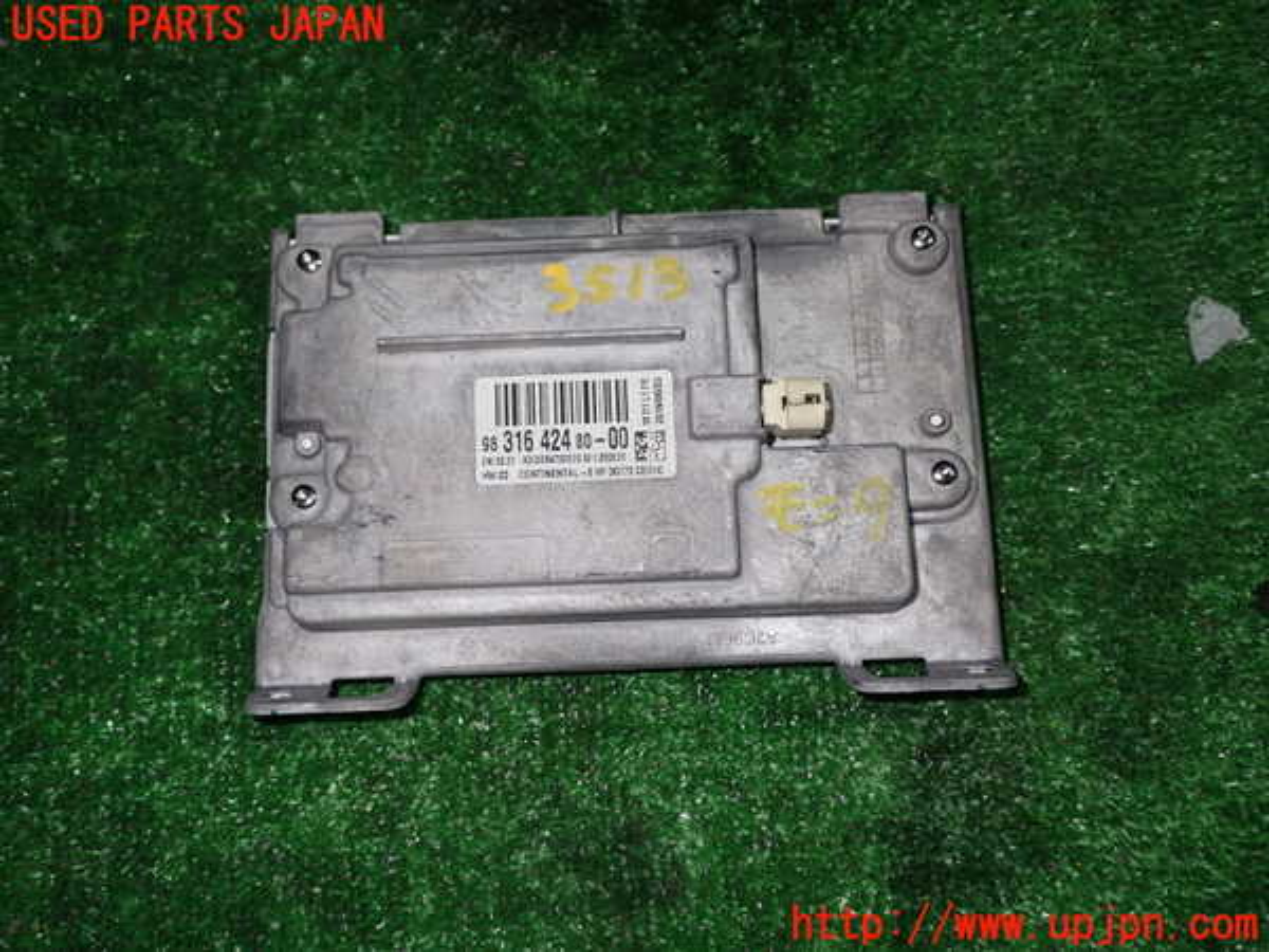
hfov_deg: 51.4
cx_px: 634
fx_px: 1320
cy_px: 476
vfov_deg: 39.7
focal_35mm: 36
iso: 200
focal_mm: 6.37
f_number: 7.1
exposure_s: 1/40
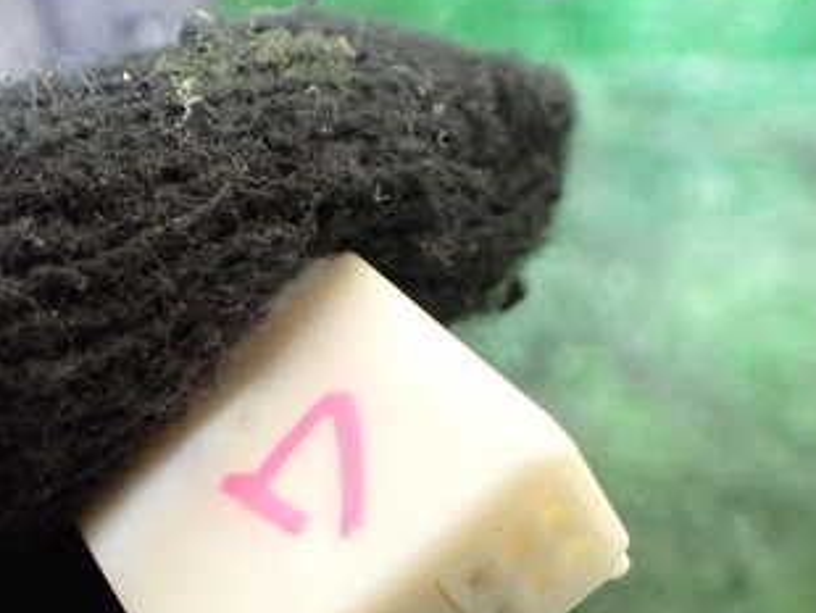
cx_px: 282
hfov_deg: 33.0
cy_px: 471
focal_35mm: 58
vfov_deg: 24.9
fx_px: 1368
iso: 1000
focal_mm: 5.4
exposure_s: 1/30
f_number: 2.3
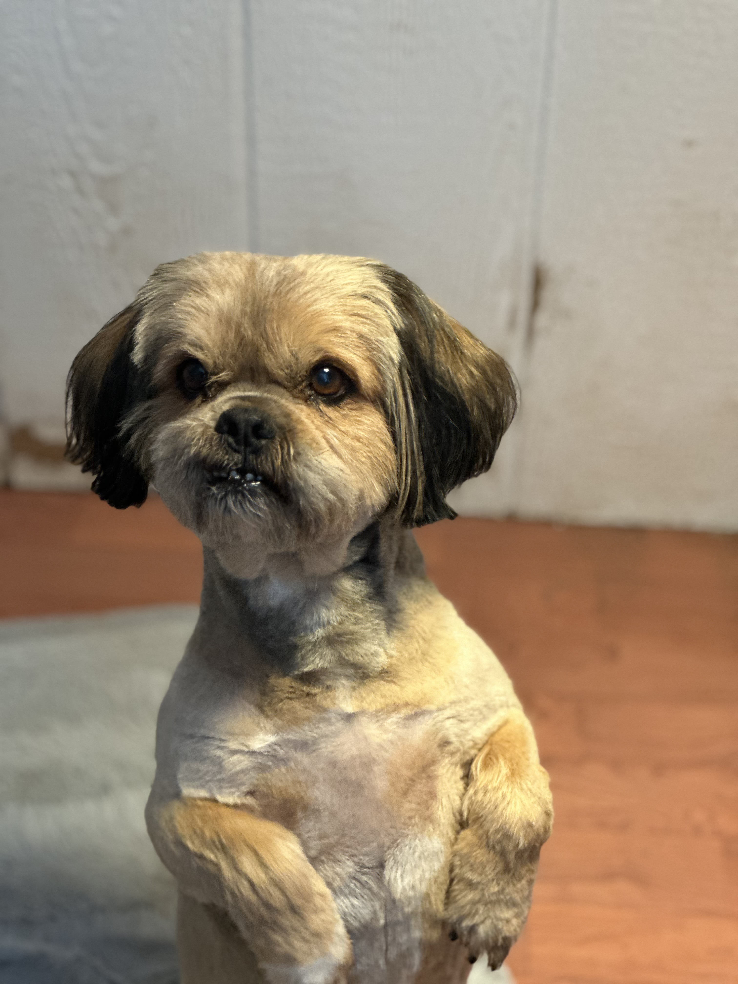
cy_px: 492
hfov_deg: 19.1
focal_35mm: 77
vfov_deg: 25.3
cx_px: 369
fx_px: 2189
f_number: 2.8
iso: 320
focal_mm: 9
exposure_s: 1/40
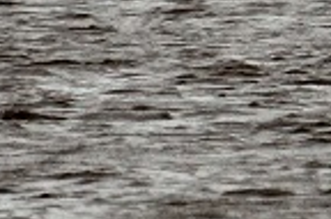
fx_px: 28574
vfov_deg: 0.4
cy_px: -441
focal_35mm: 3118
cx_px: 939
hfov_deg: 0.7
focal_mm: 300
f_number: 5.6
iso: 640
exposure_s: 1/3200
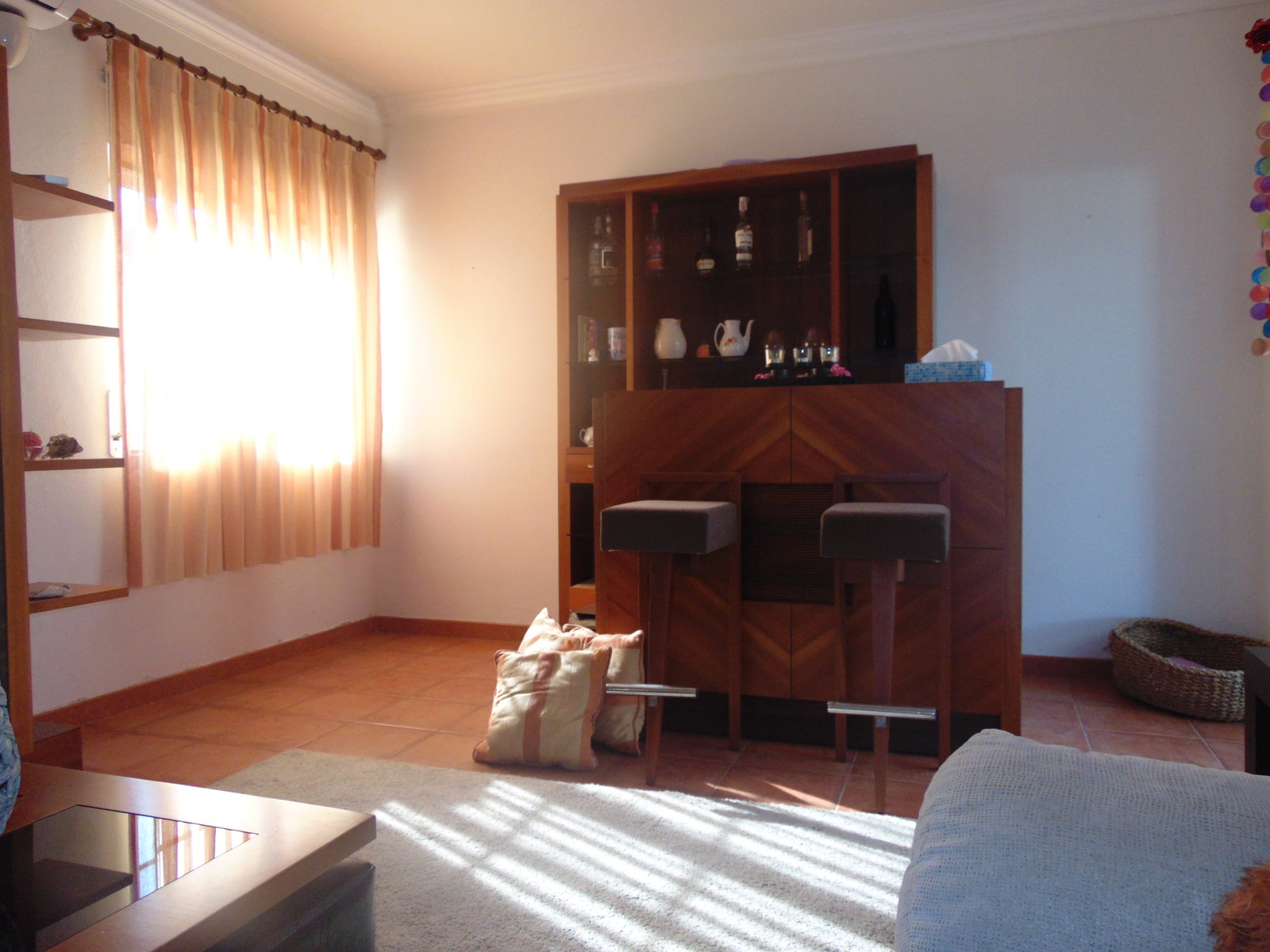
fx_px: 917
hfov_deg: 69.4
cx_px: 635
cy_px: 476
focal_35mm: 25
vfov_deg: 54.9
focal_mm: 4.5
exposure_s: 1/30
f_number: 3
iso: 200
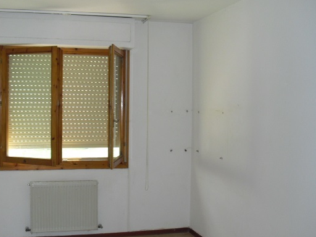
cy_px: 116
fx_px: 411
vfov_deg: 32.2
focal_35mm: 45
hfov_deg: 41.9
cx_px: 131
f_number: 3.1
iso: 200
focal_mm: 6.3
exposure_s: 1/60
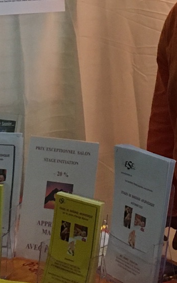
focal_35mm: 112
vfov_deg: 18.3
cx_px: 175
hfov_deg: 11.6
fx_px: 865
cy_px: 32
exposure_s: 1/25
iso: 200
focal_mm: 4.15
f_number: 2.2
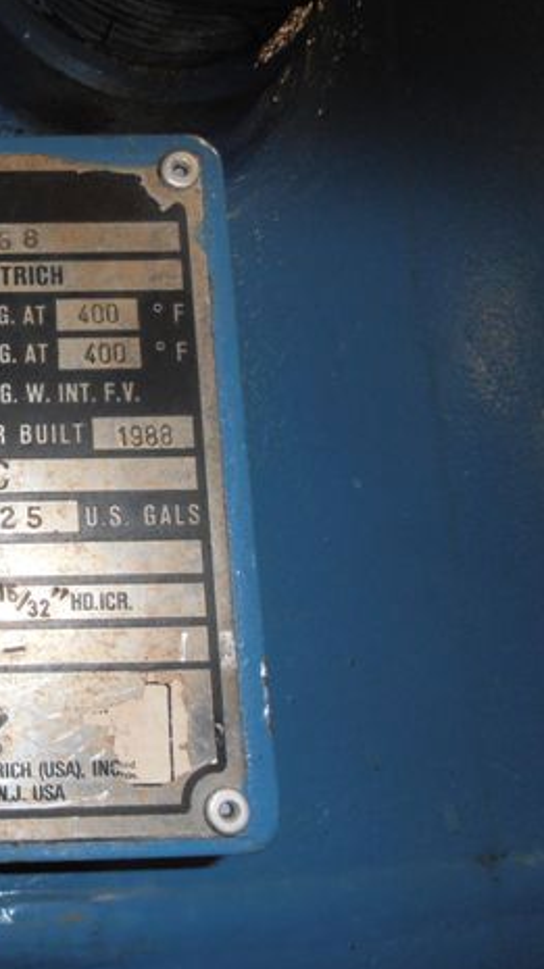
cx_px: -85
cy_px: 488
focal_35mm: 36
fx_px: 925
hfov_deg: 29.0
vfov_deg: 55.3
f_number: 3
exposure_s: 1/30
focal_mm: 4.2
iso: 125
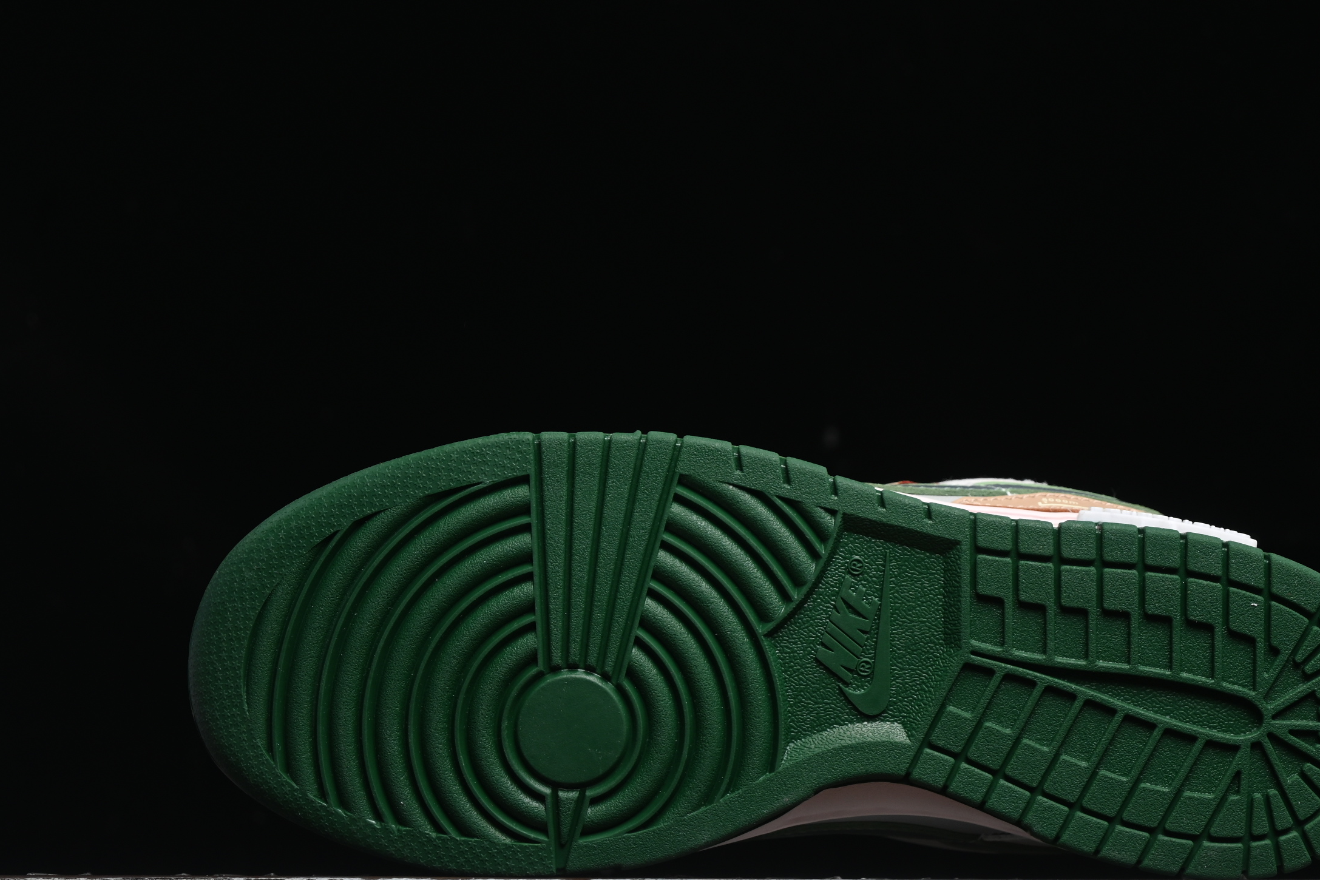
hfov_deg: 21.2
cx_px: 794
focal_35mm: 96
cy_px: 529
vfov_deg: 14.2
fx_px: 3520
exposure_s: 1/60
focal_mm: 50
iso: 160
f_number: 6.3
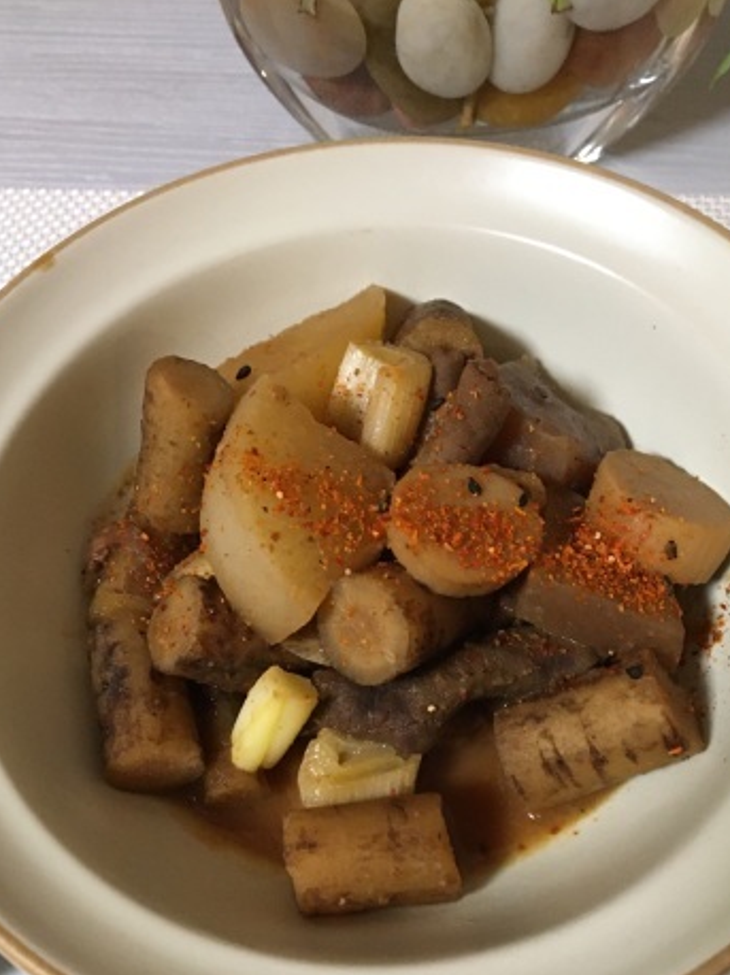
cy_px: 528
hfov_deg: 37.7
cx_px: 355
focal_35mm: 38
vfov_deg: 48.9
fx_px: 1069
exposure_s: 1/30
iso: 200
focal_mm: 4.15
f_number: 2.2
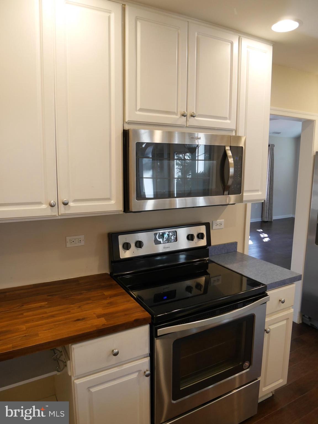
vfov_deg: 71.6
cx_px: 159
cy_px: 212
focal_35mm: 24
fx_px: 294
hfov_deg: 56.8
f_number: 4.5
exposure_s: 1/60
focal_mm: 12
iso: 500
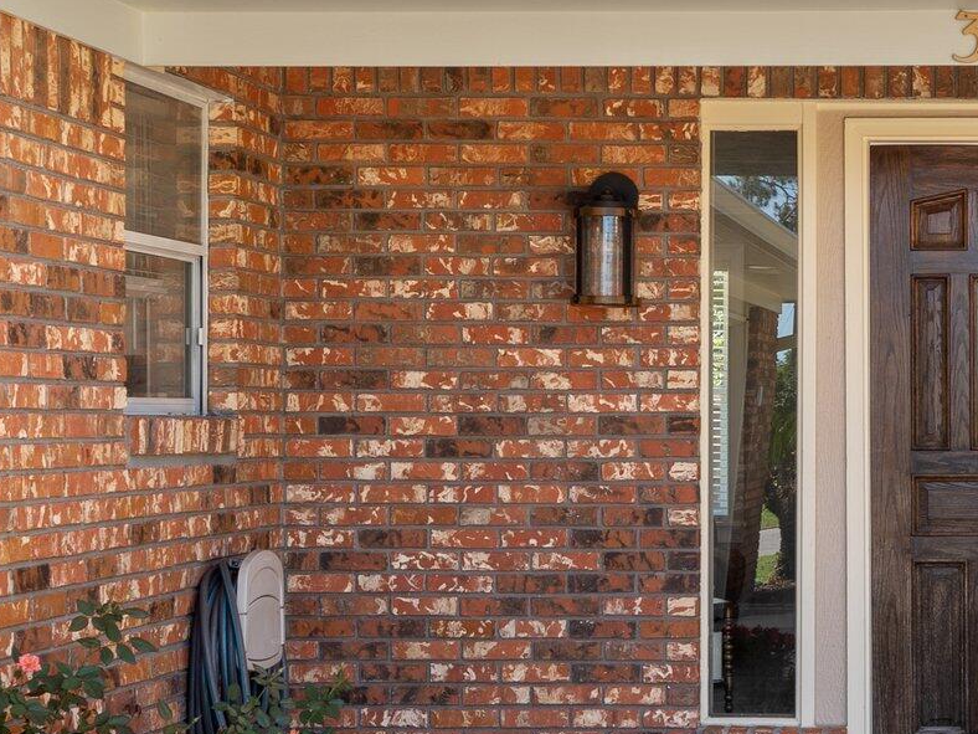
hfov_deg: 20.9
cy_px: 386
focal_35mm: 90
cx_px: 1018
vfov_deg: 16.4
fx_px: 2543
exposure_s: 1/20
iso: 50
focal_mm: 24
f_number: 9
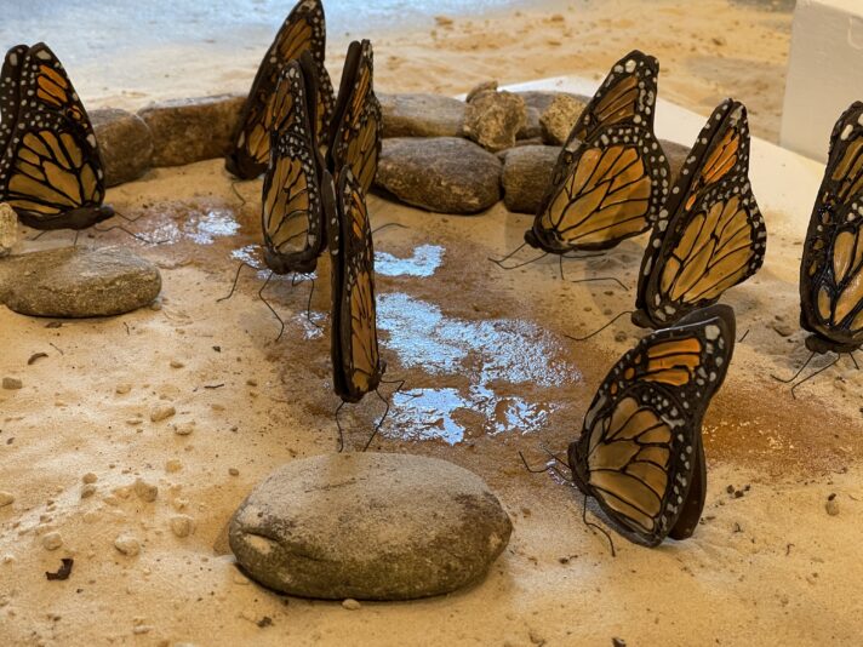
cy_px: 324
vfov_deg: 22.9
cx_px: 432
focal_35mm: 64
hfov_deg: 30.3
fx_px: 1596
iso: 200
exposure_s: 1/120
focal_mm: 7.5
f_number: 2.2
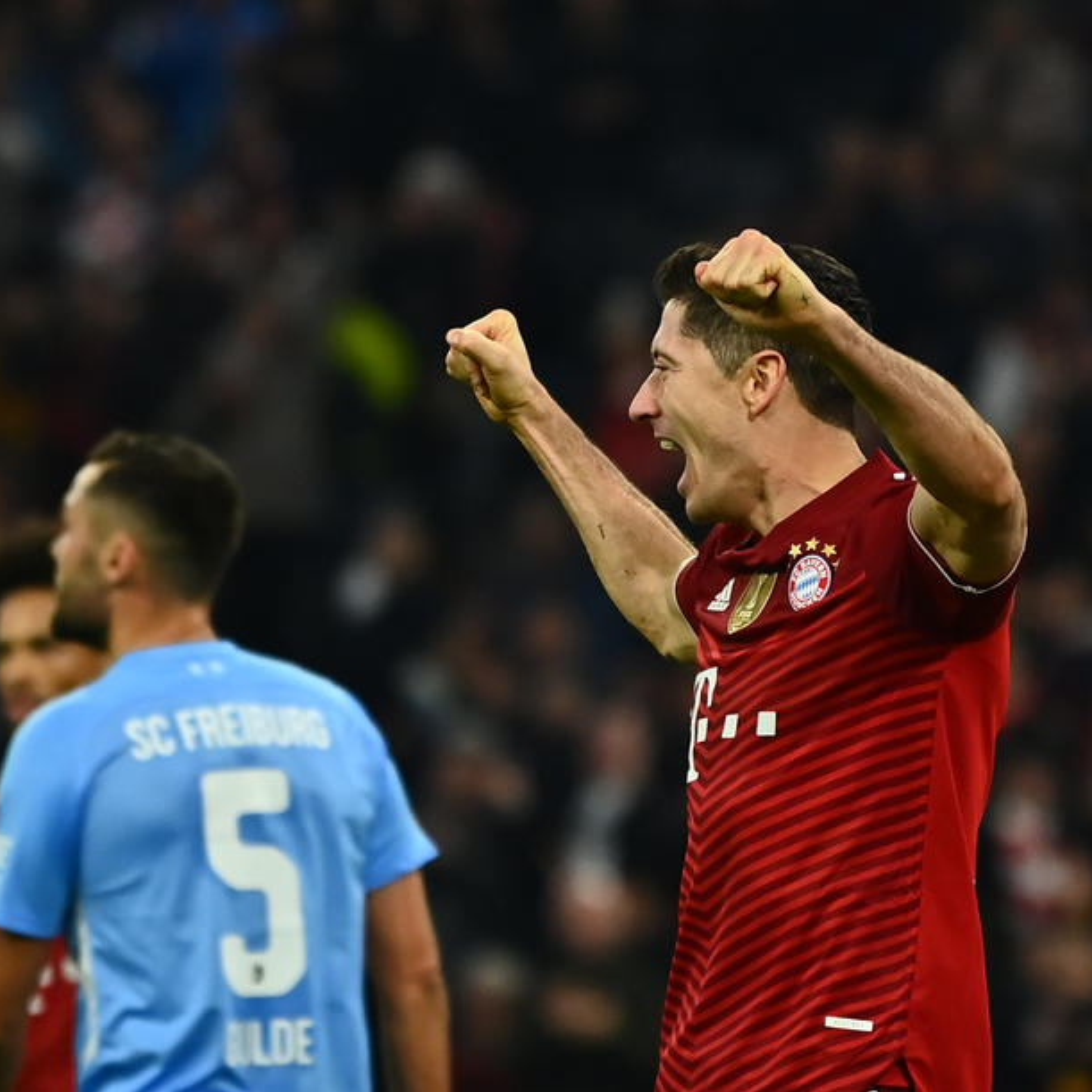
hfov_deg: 6.8
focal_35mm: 256
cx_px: 415
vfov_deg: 6.8
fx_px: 9137
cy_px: 546
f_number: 2.8
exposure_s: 1/2000
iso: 1600
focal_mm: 200
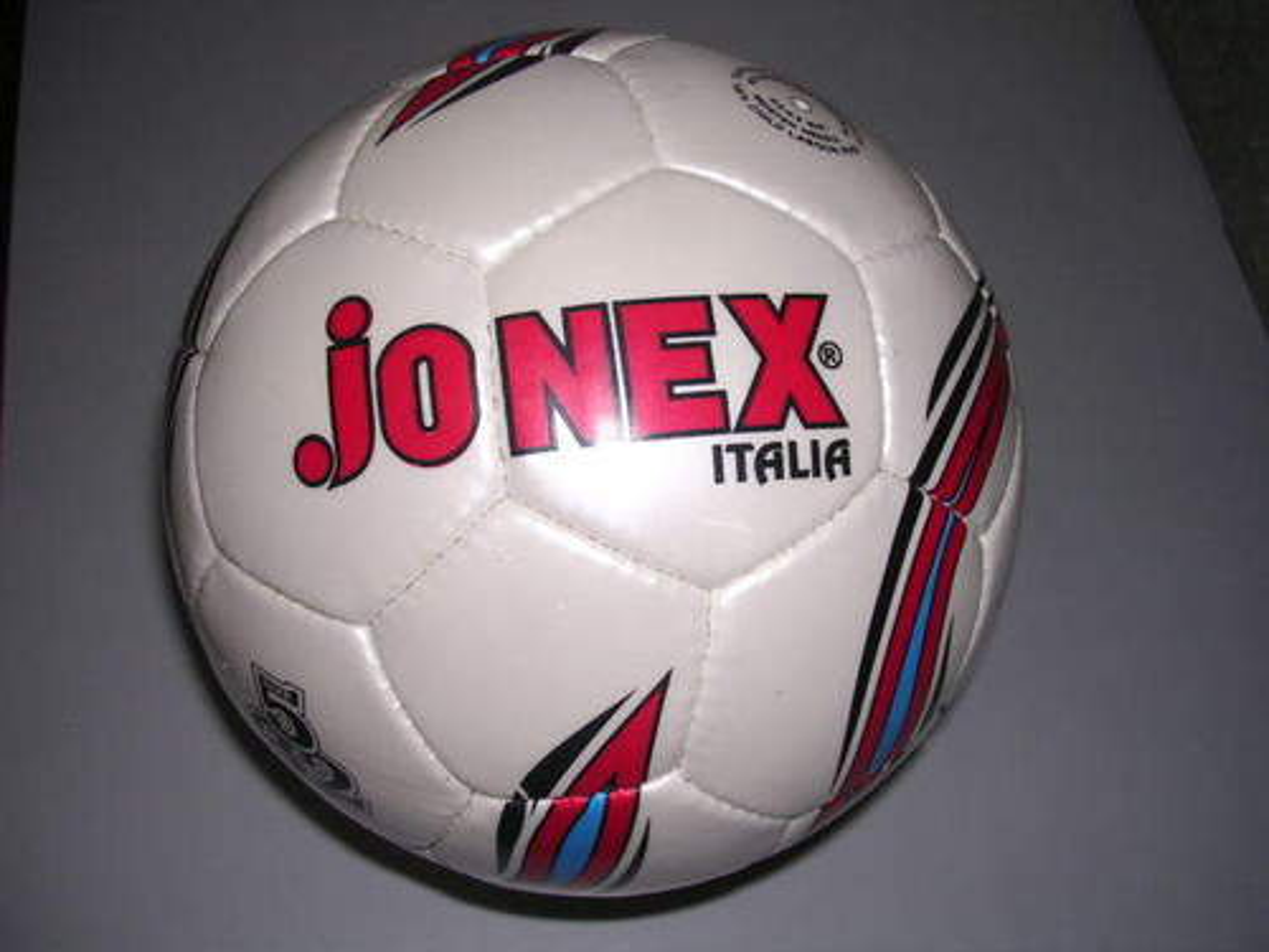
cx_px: 634
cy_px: 476
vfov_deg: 37.7
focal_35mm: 38
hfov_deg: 49.0
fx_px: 1393
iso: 100
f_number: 2.8
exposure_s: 1/60.1
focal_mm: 5.8
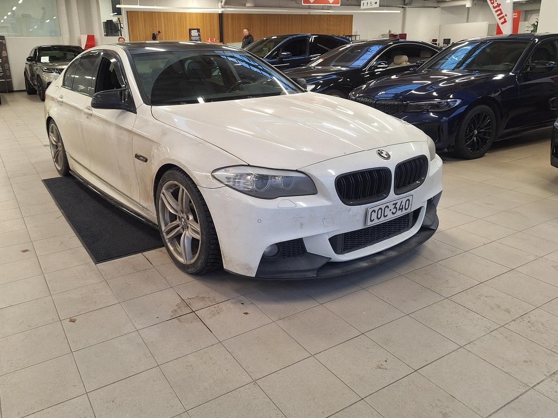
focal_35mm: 27
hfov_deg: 65.2
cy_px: 182
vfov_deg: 51.2
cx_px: 249
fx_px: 435
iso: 100
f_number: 1.8
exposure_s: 1/50
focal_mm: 5.54
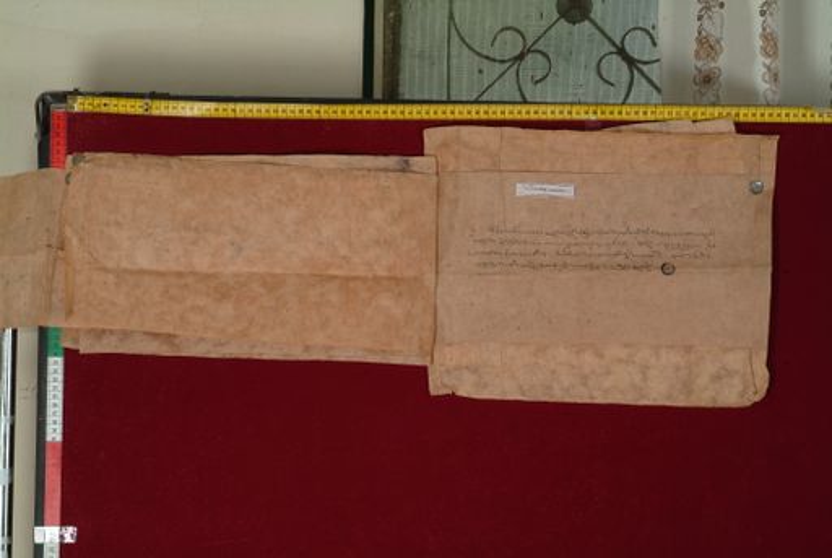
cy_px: 279
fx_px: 2048
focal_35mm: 88
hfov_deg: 23.0
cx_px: 416
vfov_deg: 15.5
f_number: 13
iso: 160
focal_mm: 59
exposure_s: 1/20
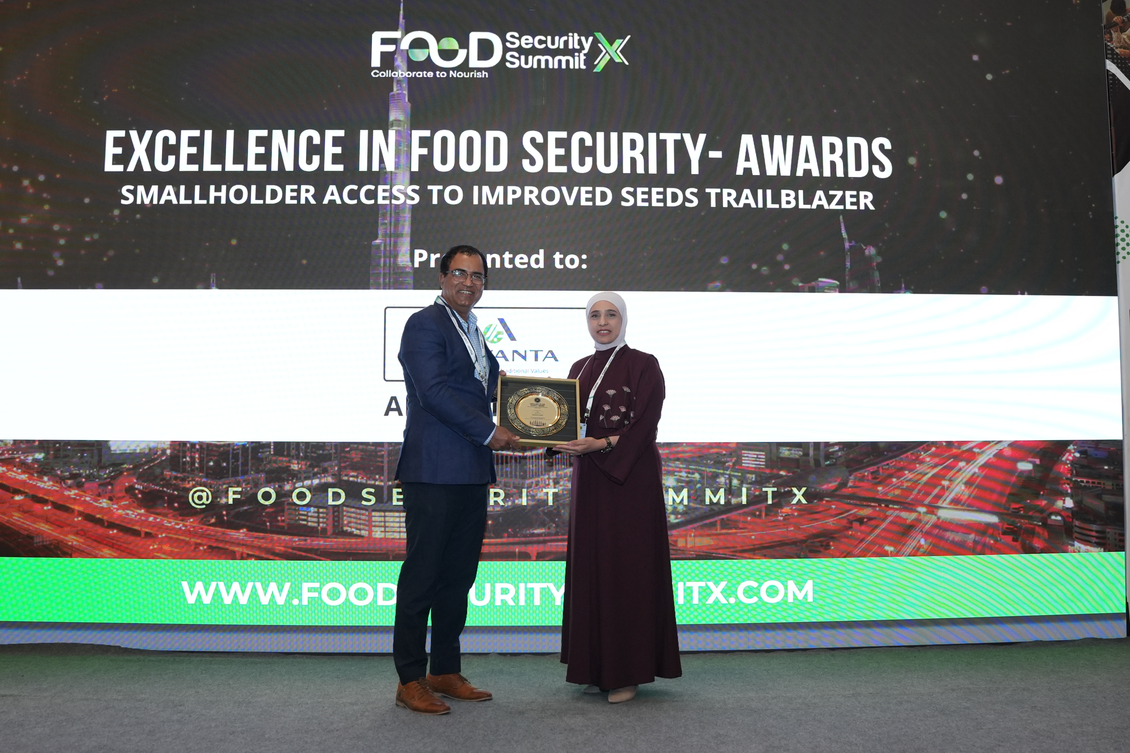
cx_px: 565
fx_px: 1161
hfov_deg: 51.9
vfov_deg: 35.9
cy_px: 376
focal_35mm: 37
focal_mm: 25.1
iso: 1600
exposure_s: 1/160
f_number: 4
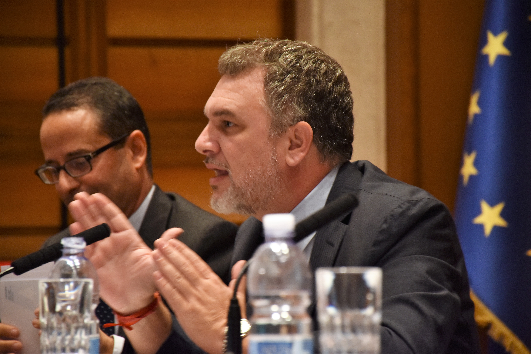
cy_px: 177
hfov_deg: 9.8
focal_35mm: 210
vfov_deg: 6.5
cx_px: 266
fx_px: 3097
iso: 640
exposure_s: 1/20
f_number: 5.6
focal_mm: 140
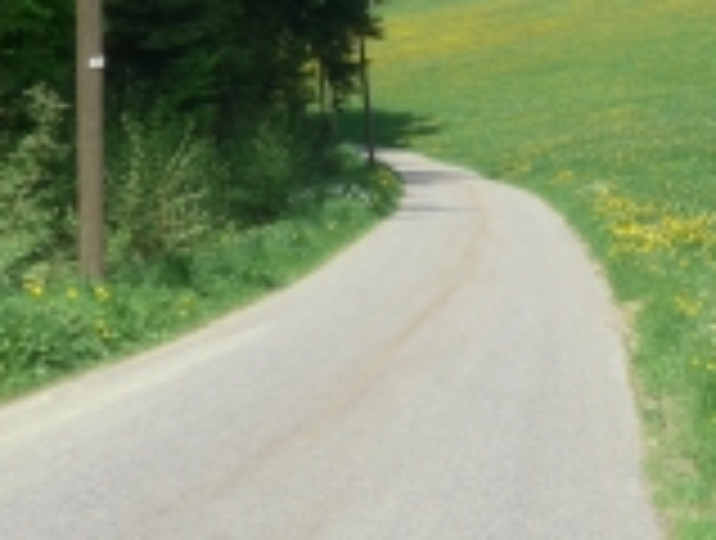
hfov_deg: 16.2
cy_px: -54
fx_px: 2446
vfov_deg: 12.4
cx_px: 761
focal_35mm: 118
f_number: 3.2
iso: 80
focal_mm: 10.1
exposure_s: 1/800
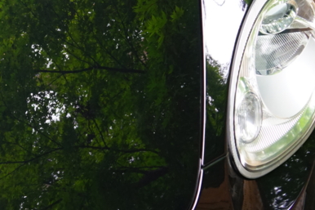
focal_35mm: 58
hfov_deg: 33.5
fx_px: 507
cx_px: 62
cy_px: 63
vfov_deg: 23.2
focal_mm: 19
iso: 1000
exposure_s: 1/60
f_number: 4.5
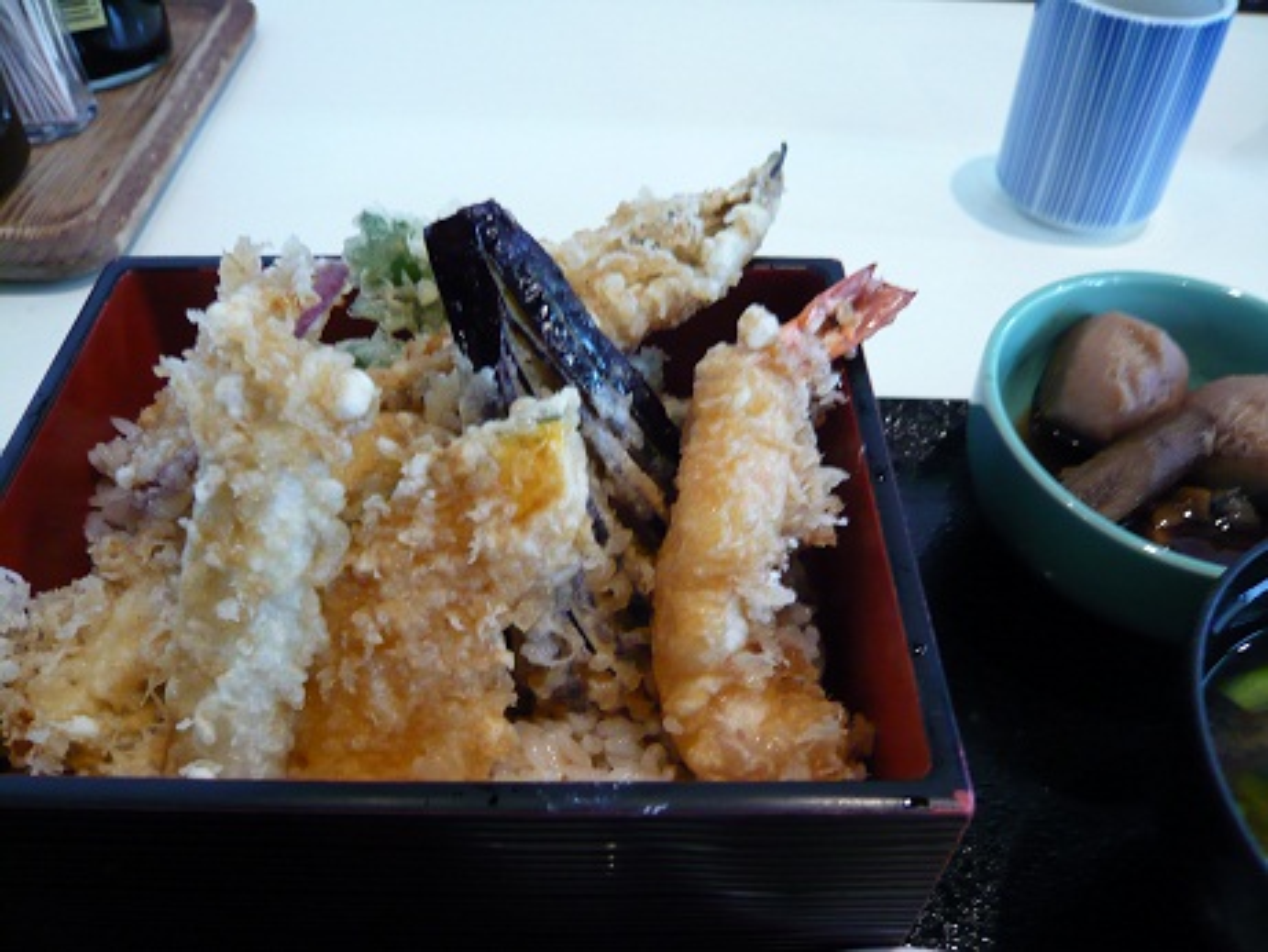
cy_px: 476
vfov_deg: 49.8
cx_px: 634
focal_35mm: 28
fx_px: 1026
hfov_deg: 63.4
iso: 200
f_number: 2.8
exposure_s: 1/8
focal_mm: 4.6
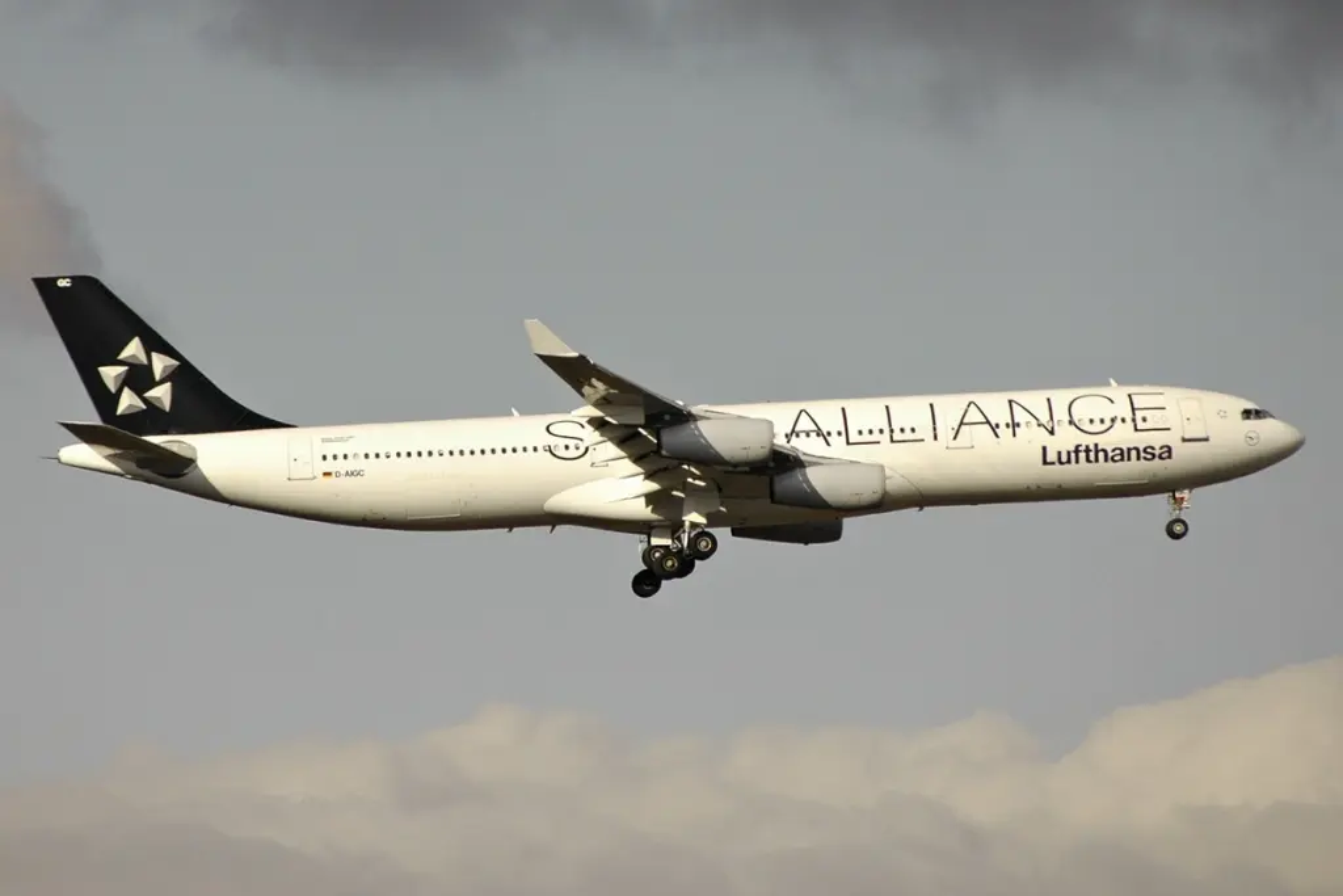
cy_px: 448
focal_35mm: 360
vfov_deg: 3.8
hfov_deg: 5.7
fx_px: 13431
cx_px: 672
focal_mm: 240
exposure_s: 1/1000
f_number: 6.3
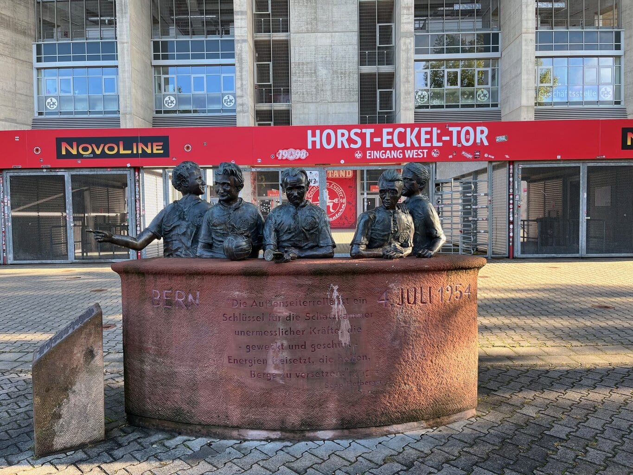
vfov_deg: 53.1
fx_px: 475
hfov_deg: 67.3
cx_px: 316
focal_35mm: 26
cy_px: 238
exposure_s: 1/153
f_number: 1.6
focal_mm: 5.1
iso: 40
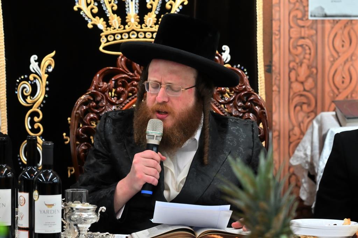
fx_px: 1789
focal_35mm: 180
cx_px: 179
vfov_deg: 7.6
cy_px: 119
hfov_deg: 11.4
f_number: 4
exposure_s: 1/320
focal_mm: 120
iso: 1250
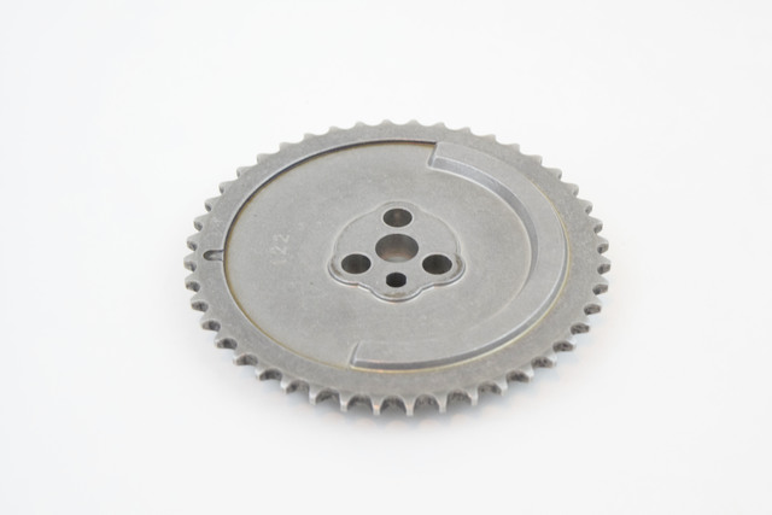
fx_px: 1769
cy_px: 258
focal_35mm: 82
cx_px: 386
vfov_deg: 16.6
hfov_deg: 24.6
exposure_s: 1/60
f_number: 5.6
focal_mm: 55
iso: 1800
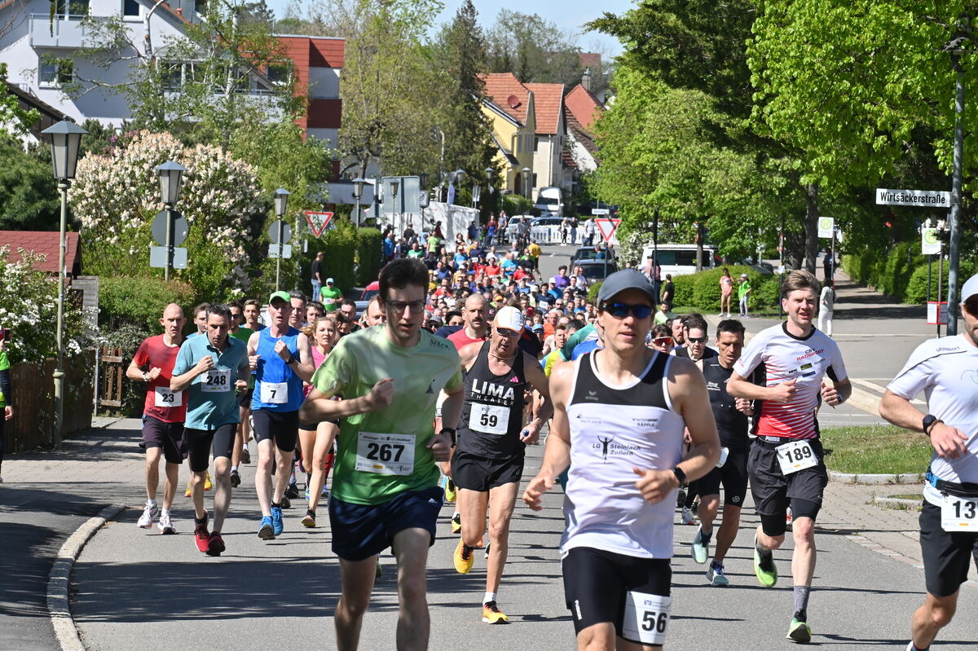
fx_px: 5431
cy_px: 326
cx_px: 489
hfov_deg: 10.3
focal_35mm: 200
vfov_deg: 6.9
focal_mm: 200
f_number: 20
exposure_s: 1/320
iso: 640
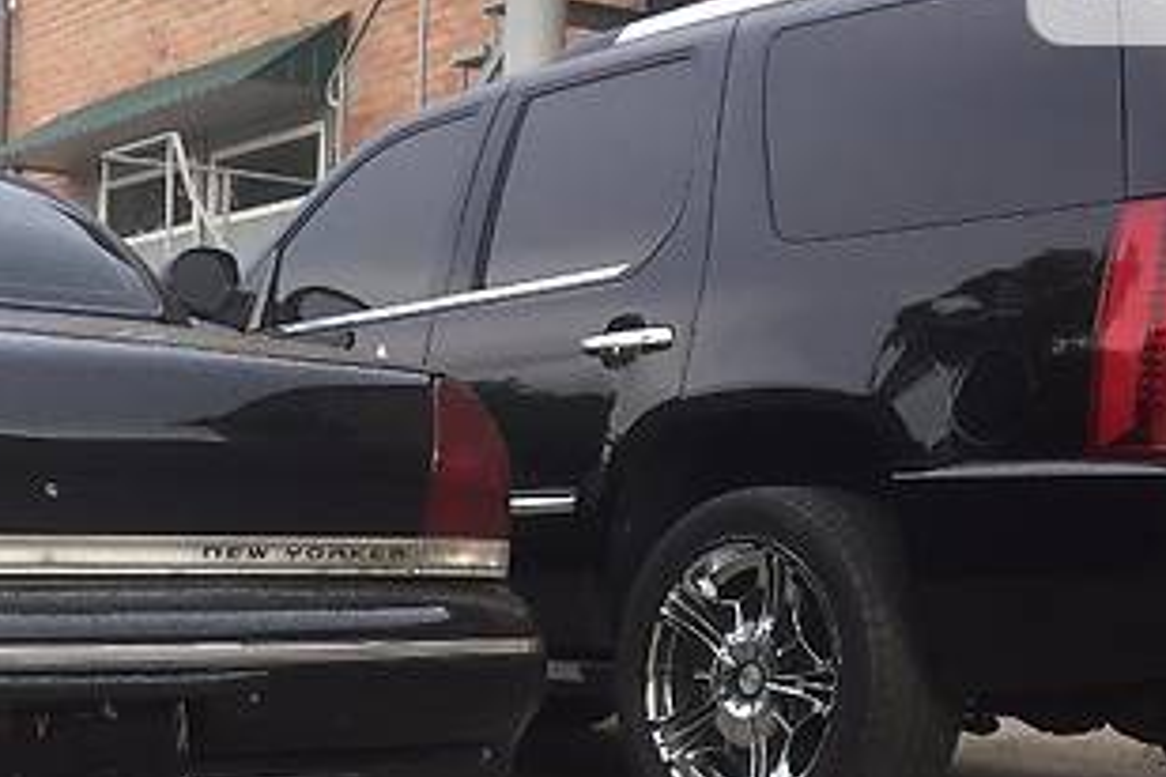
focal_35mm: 78
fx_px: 2526
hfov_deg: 25.2
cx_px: 117
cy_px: 969
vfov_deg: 16.6
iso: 32
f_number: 2.2
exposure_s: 1/100
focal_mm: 4.2
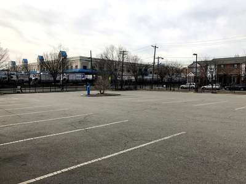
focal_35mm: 28
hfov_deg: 63.4
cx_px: 123
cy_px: 92
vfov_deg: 49.7
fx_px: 199
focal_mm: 4
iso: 20
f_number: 1.8
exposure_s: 1/2208
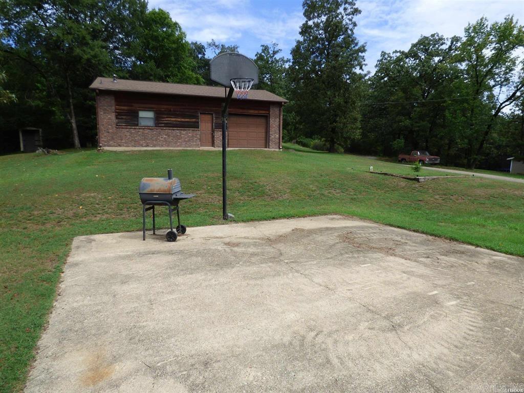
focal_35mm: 20
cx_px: 262
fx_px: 303
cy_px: 196
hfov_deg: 81.7
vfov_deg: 66.0
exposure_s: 1/1300
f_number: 2.8
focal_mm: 3.58
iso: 100
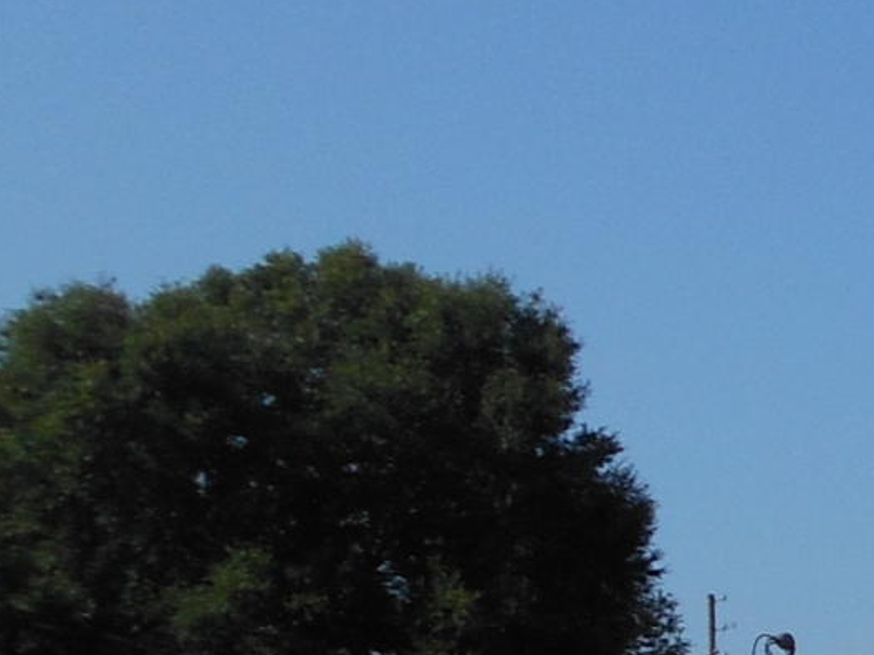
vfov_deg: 10.3
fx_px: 3585
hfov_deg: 12.2
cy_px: 741
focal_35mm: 142
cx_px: 1783
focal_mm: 4.5
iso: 80
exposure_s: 1/1500
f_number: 3.2
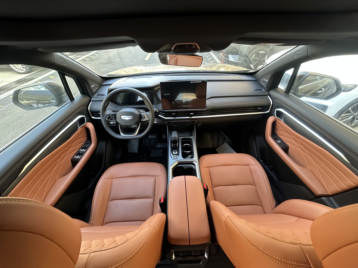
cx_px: 179
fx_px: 145
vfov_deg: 85.7
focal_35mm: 14
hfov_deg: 102.1
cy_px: 134
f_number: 2.2
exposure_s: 1/74
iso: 320
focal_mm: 2.22
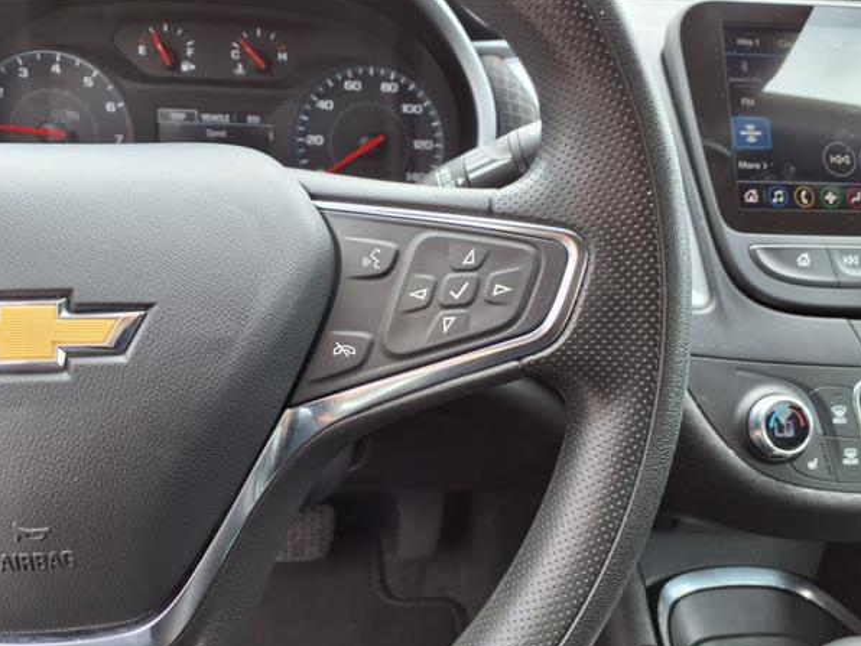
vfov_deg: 48.2
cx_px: 449
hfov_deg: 61.6
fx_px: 721
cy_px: 343
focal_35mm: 29
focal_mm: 3.58
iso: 40
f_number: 1.9
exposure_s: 1/185
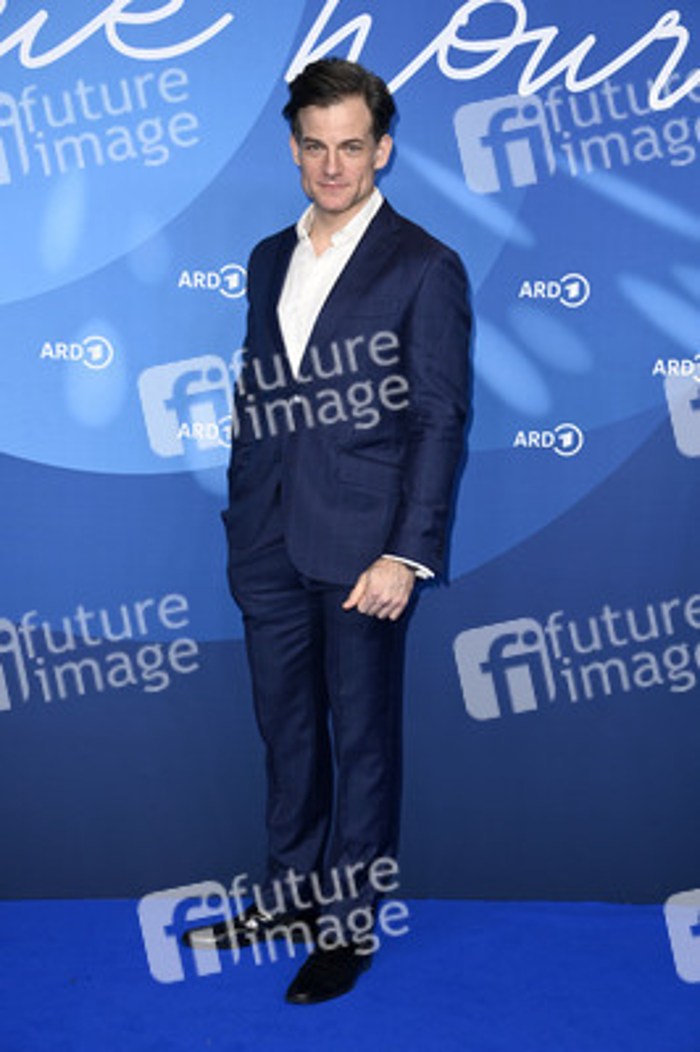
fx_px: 1899
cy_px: 526
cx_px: 350
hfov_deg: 20.9
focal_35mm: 65
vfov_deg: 31.0
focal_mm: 65
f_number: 5.6
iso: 800
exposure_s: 1/250
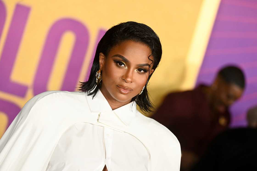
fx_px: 1427
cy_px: 86
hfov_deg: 10.3
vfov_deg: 6.9
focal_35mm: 200
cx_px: 128
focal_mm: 200
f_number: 4
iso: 4000
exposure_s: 1/400
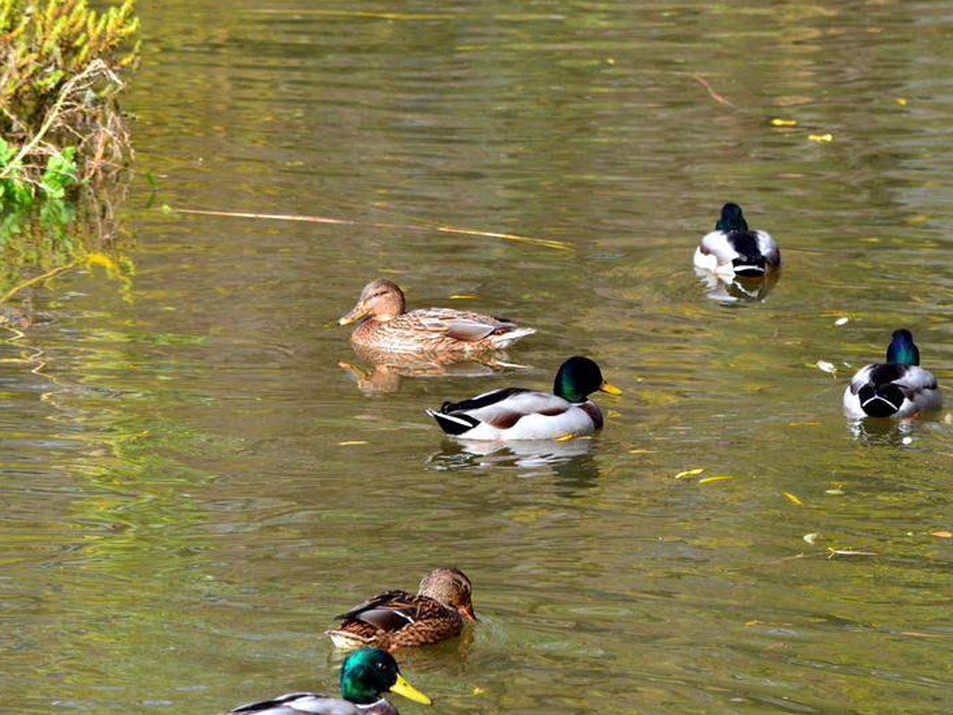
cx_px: 502
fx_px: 10764
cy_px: 357
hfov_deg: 5.1
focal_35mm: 391
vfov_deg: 3.8
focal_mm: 240
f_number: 10
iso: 400
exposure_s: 1/200
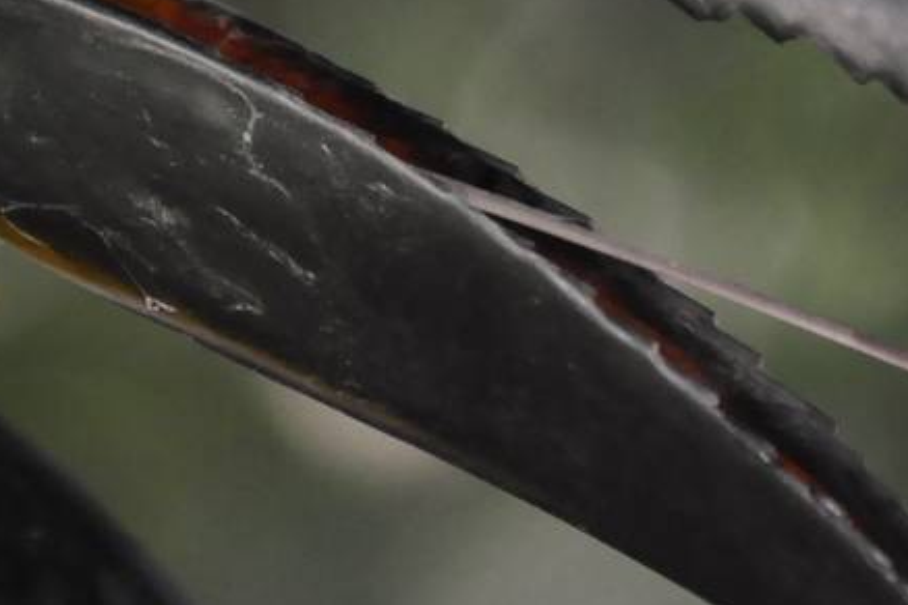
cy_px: -3
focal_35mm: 876
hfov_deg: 2.4
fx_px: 22093
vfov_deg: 1.6
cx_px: 153
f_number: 5.3
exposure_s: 1/200
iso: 1600
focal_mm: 160
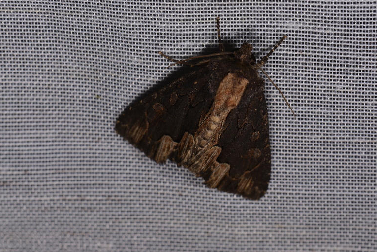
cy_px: 129
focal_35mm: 132
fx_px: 1377
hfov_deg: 15.6
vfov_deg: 10.4
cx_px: 189
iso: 100
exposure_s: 1/60
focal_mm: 85
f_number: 22
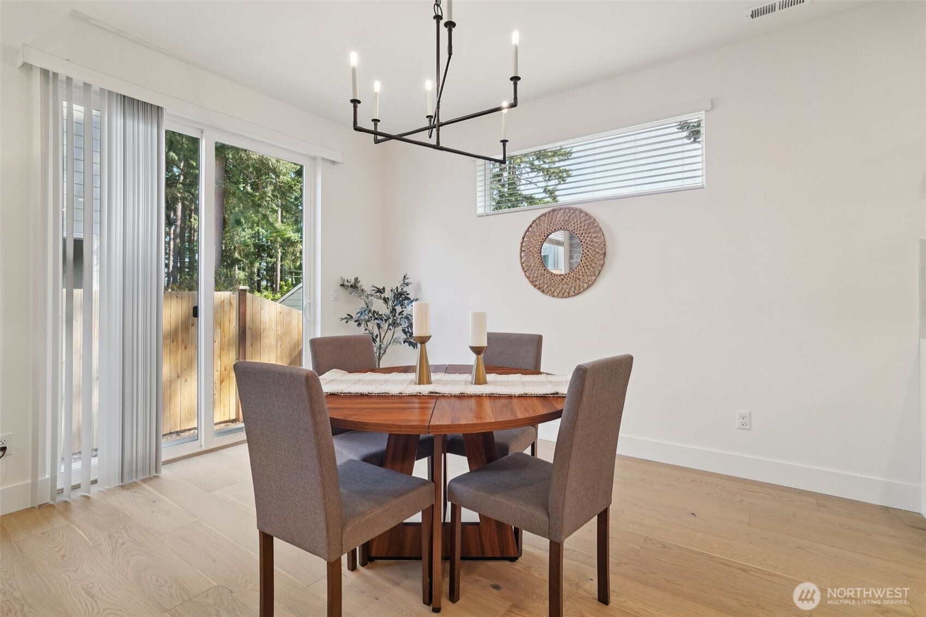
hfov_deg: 96.7
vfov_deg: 73.7
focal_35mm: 16
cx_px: 463
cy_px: 308
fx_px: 411
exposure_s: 1/60
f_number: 8
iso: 1600
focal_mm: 16
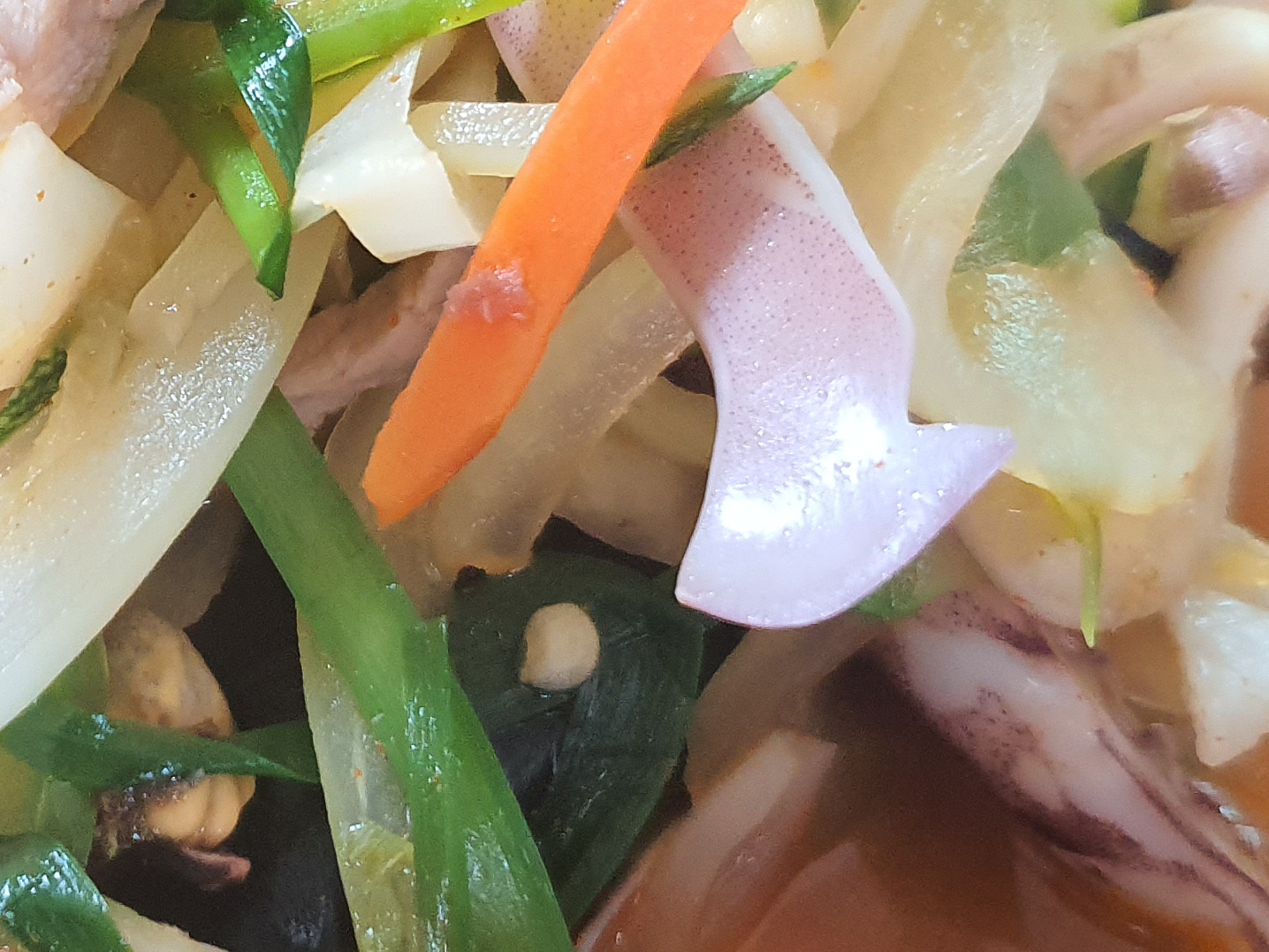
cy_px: 311
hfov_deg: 25.9
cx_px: 140
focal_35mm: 73
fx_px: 2676
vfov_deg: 20.1
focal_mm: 4.3
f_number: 1.5
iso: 320
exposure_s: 1/40
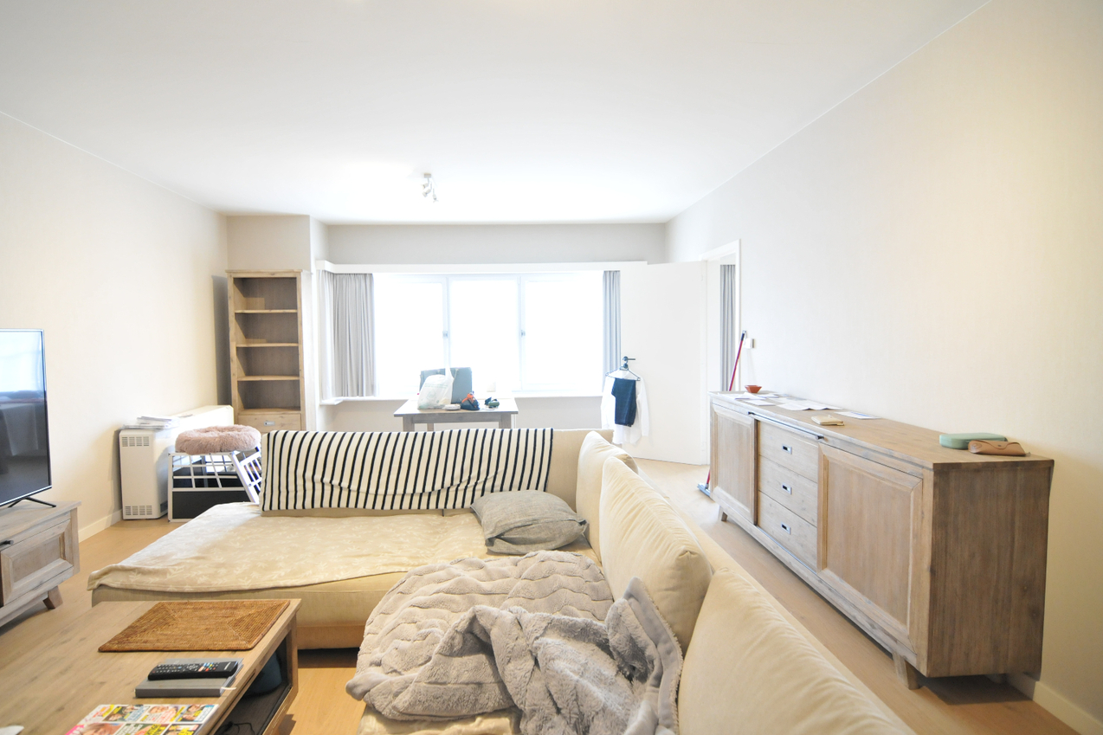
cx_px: 527
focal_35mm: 18
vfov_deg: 68.7
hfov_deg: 91.5
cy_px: 351
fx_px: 537
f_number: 2.8
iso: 1100
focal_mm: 11
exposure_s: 1/60
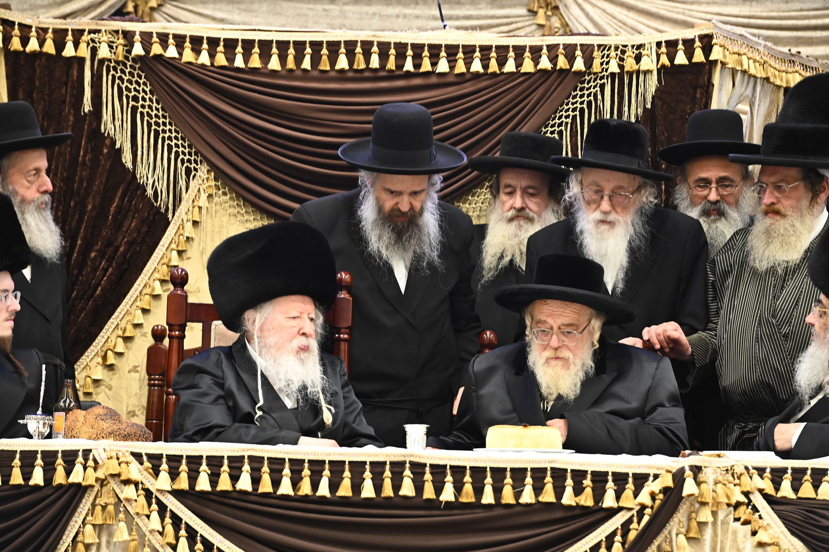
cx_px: 414
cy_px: 276
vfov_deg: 6.9
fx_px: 4603
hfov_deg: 10.3
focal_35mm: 200
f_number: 7.1
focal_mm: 200
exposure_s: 1/125
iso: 2000
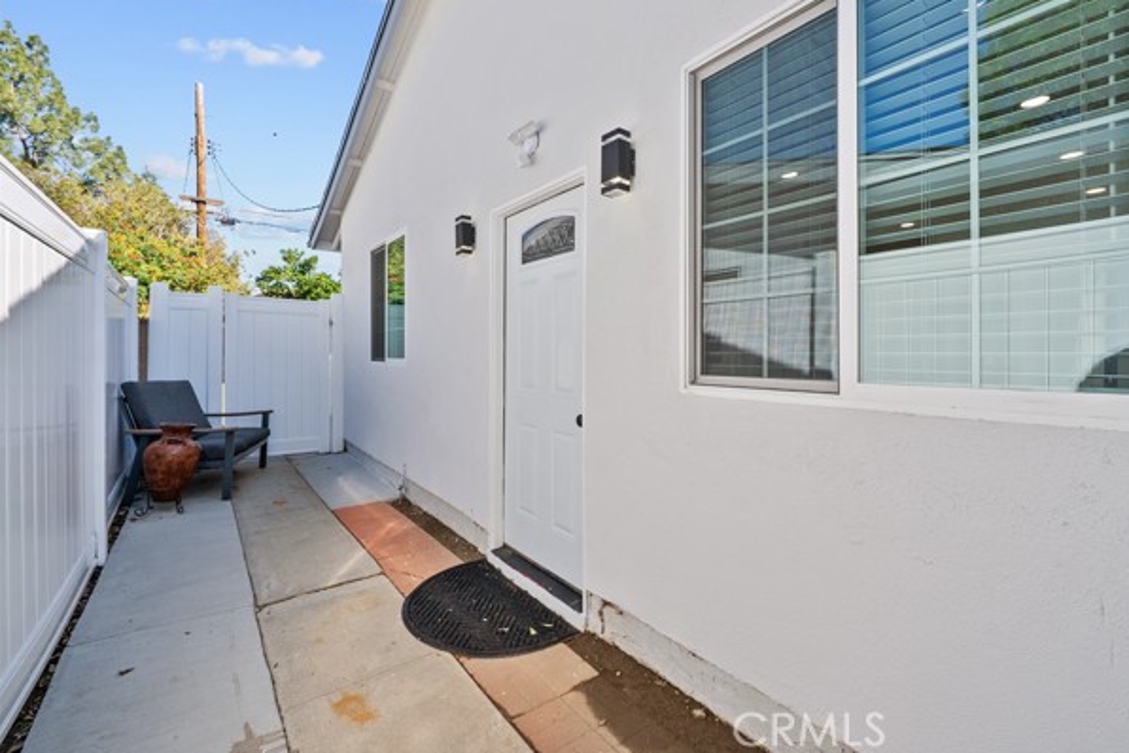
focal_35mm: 15
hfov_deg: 100.2
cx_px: 603
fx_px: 470
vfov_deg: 77.2
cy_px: 353
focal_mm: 14
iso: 250
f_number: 9
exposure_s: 1/125
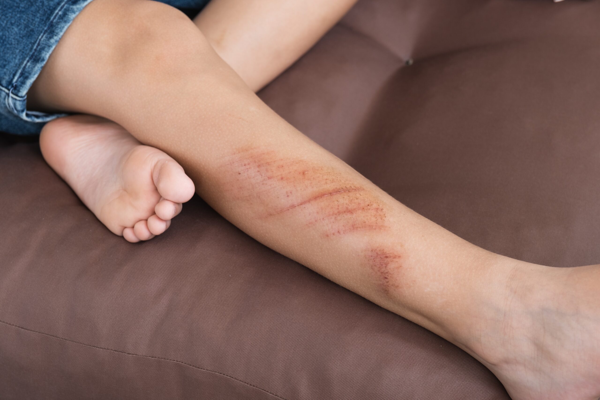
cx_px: 300
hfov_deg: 24.5
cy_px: 200
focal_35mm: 83
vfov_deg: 16.5
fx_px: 1383
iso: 160
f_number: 5.6
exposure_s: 1/50
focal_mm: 55
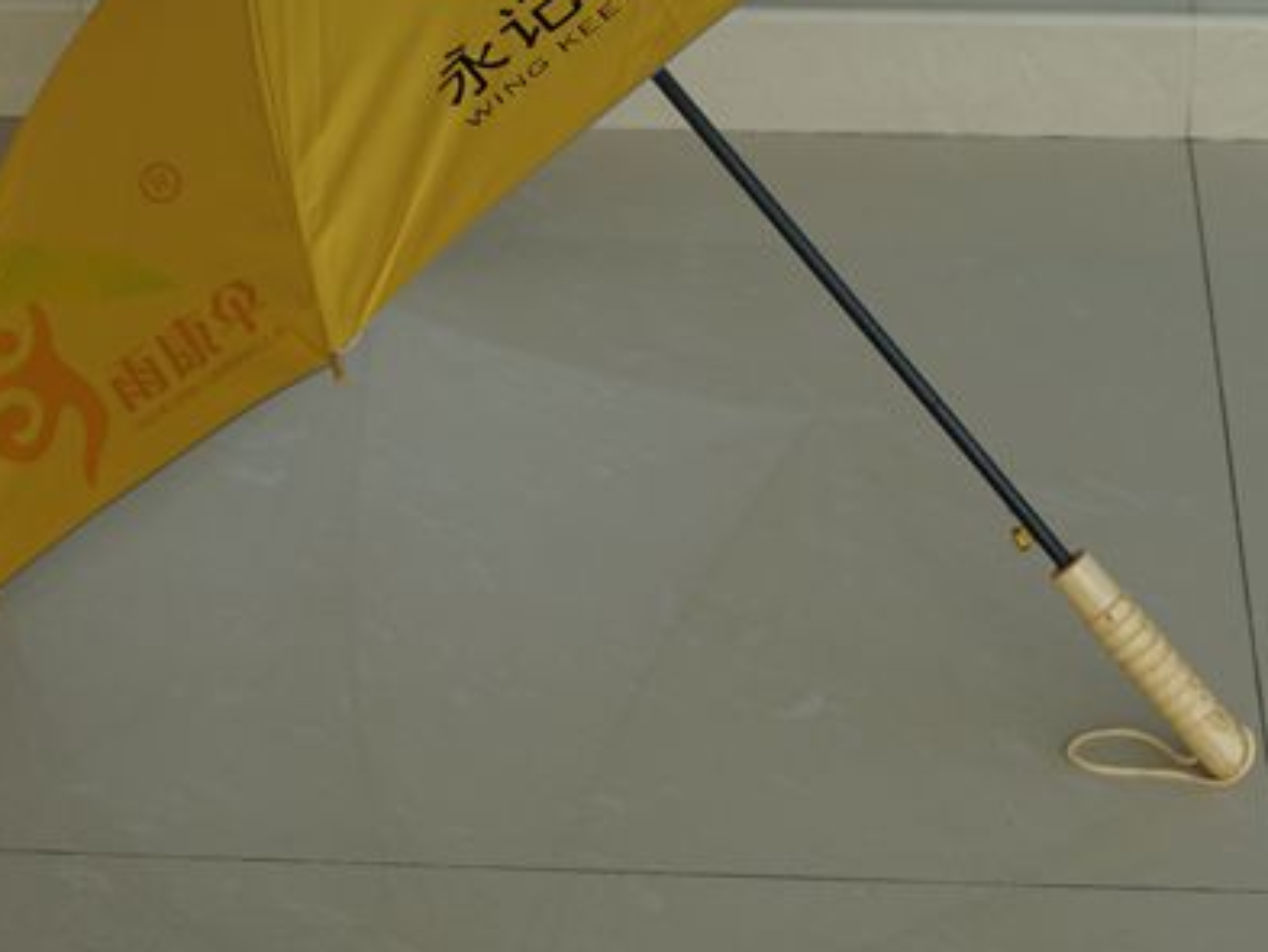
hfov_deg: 22.2
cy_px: 110
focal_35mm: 88
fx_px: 3224
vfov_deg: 16.6
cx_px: 655
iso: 100
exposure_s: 1/100
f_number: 5.6
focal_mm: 30
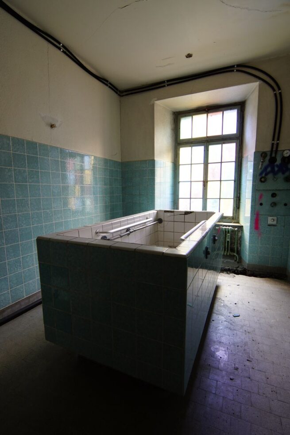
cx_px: 145
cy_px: 218
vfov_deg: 95.0
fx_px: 199
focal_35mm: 16
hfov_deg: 72.0
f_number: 7.1
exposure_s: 2
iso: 250
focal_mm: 11
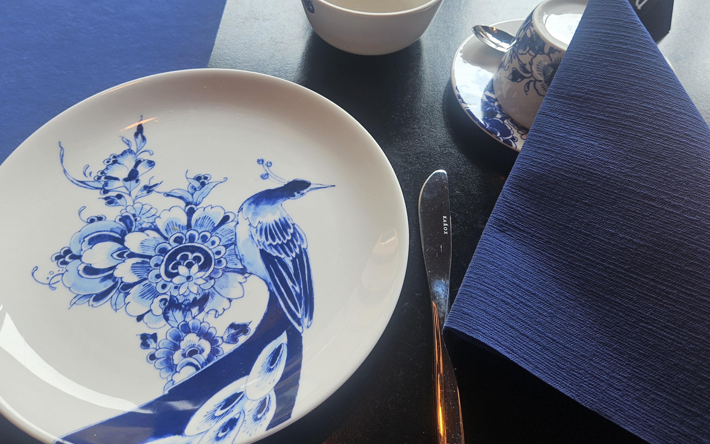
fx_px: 600
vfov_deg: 39.6
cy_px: 114
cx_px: 344
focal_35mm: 31
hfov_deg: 61.2
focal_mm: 5.4
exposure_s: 1/120
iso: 25
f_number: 1.8
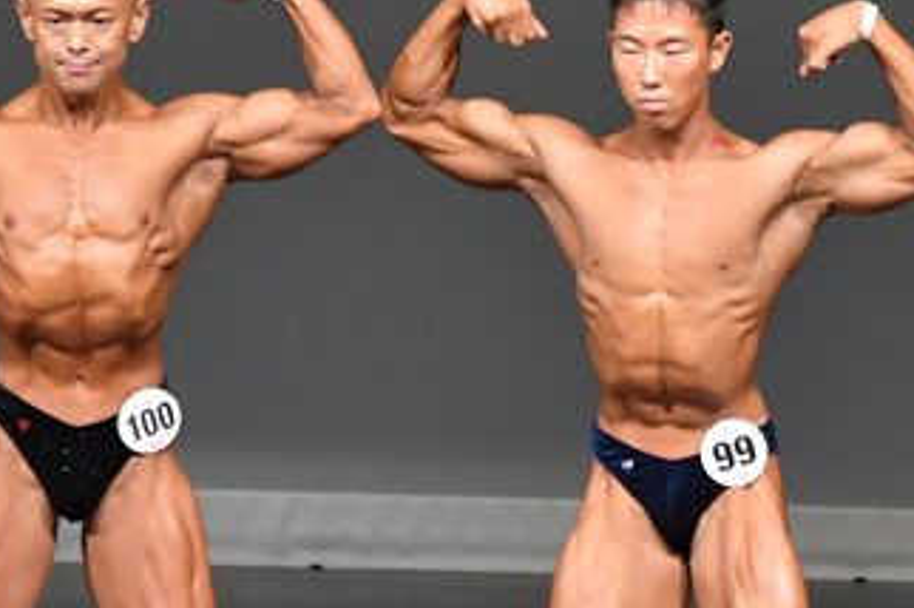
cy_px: 480
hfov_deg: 2.7
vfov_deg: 1.8
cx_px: 654
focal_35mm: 759
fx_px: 19250
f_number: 5.6
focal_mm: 210
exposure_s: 1/400
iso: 5000
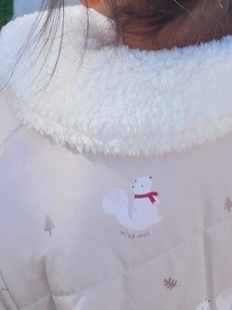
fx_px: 1001
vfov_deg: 13.5
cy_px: -401
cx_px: 330
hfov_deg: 12.7
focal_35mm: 112
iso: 12
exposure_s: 1/230
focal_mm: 6.4
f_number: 1.8
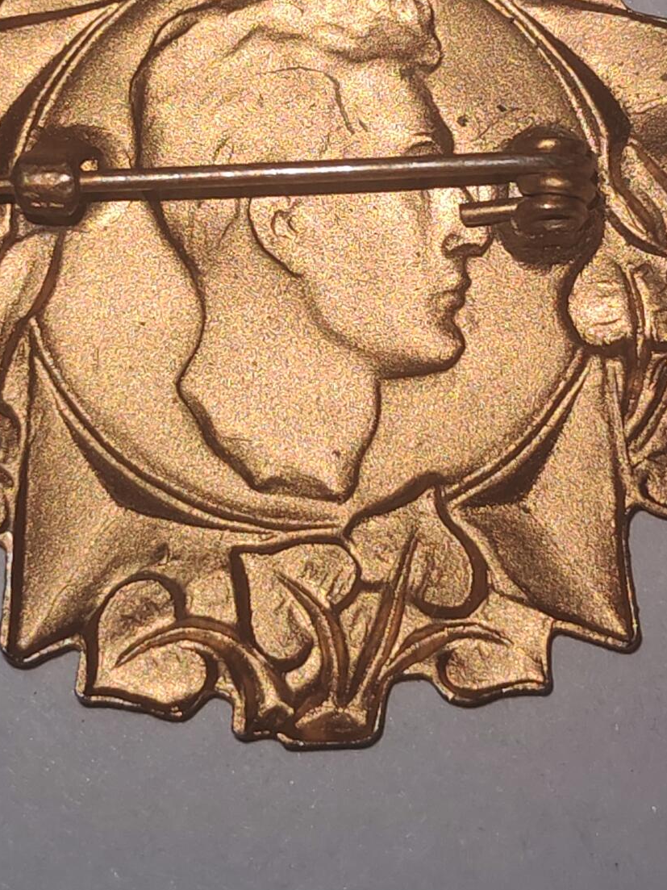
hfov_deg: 13.3
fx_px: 2852
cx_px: 314
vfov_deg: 17.6
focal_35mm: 111
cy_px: 208
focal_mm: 5.52
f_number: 1.95
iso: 50
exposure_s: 1/130
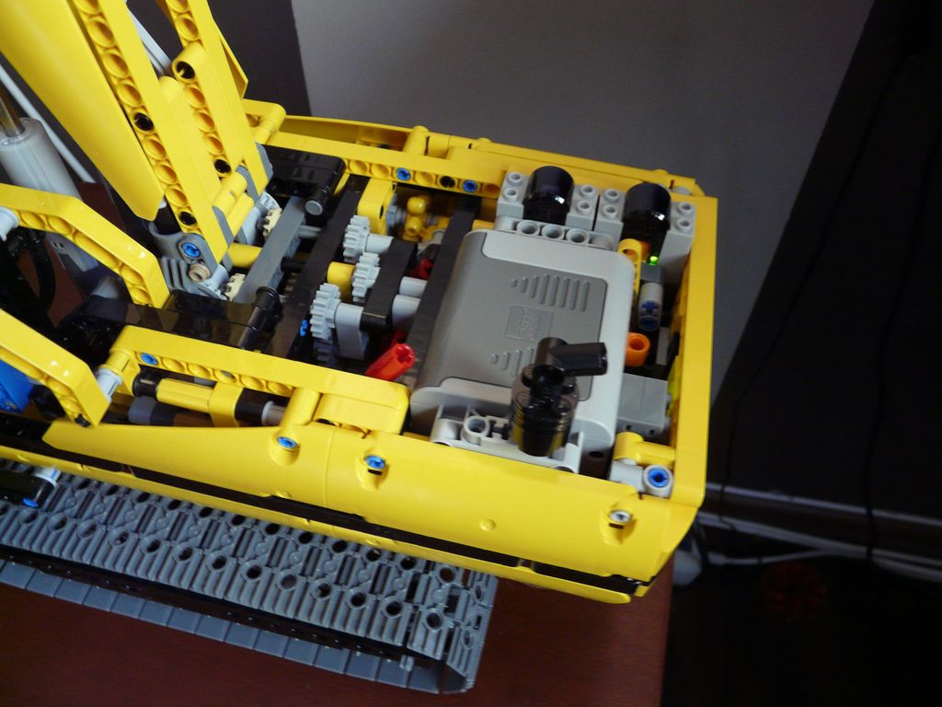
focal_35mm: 28
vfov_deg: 49.7
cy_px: 354
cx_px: 471
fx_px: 762
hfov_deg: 63.4
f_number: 2.8
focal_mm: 4.6
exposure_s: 1/6
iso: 200
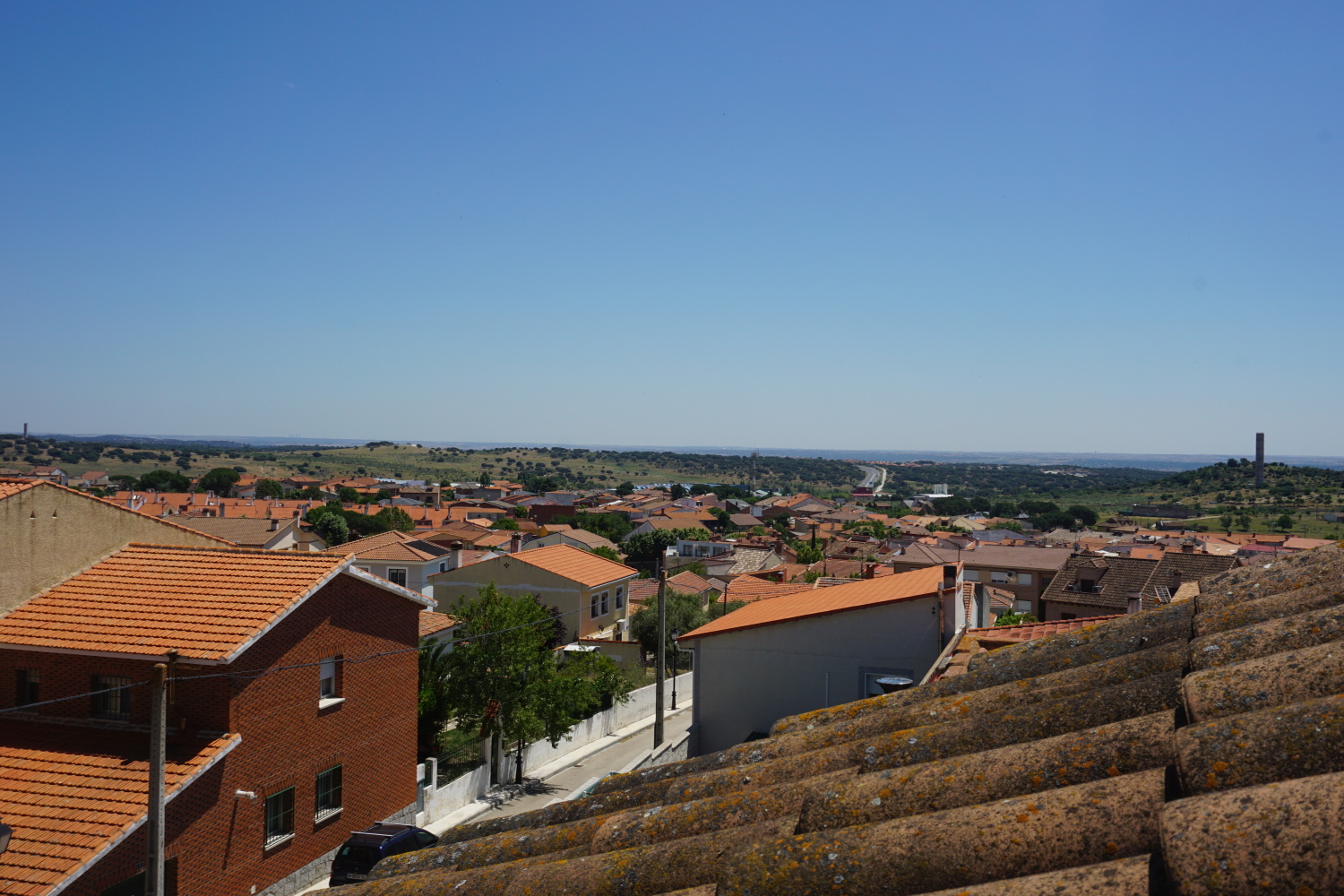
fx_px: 1232
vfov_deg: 40.0
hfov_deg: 57.2
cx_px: 672
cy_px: 448
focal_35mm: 33
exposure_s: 1/250
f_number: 11
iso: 100
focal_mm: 22
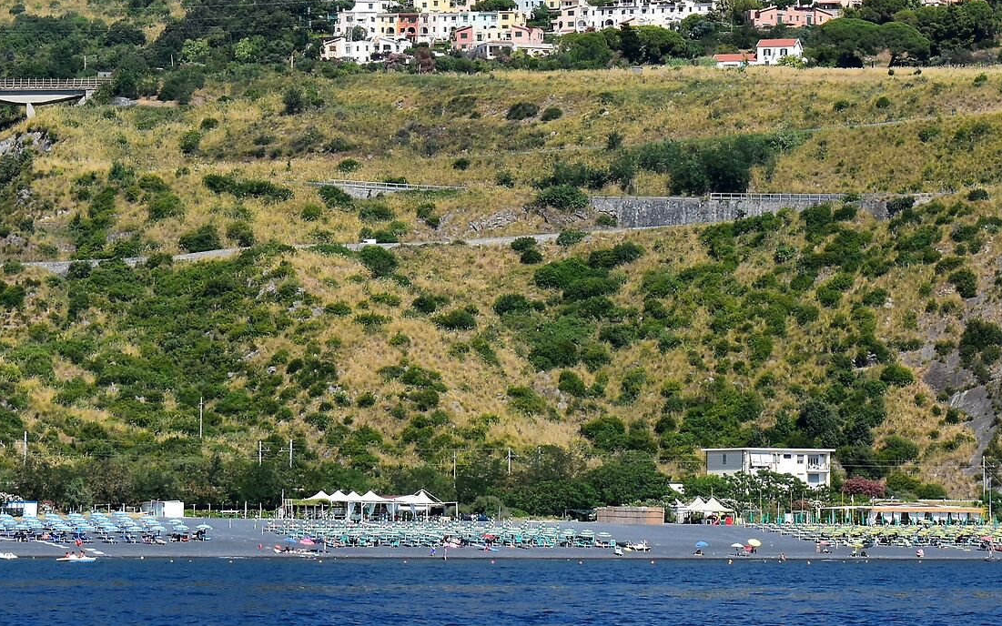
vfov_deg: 8.1
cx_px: 821
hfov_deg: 13.0
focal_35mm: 160
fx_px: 4369
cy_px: -69
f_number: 11
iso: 320
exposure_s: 1/500
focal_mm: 48
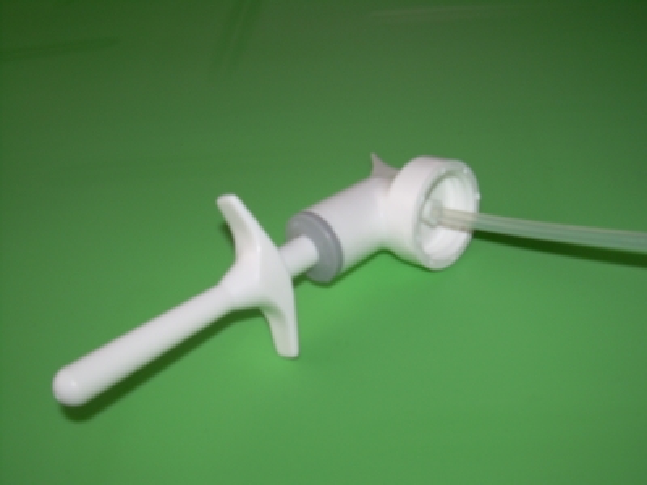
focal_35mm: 38
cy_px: 242
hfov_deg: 49.0
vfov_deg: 37.7
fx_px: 710
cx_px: 324
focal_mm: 6.3
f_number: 4.6
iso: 50
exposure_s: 1/60
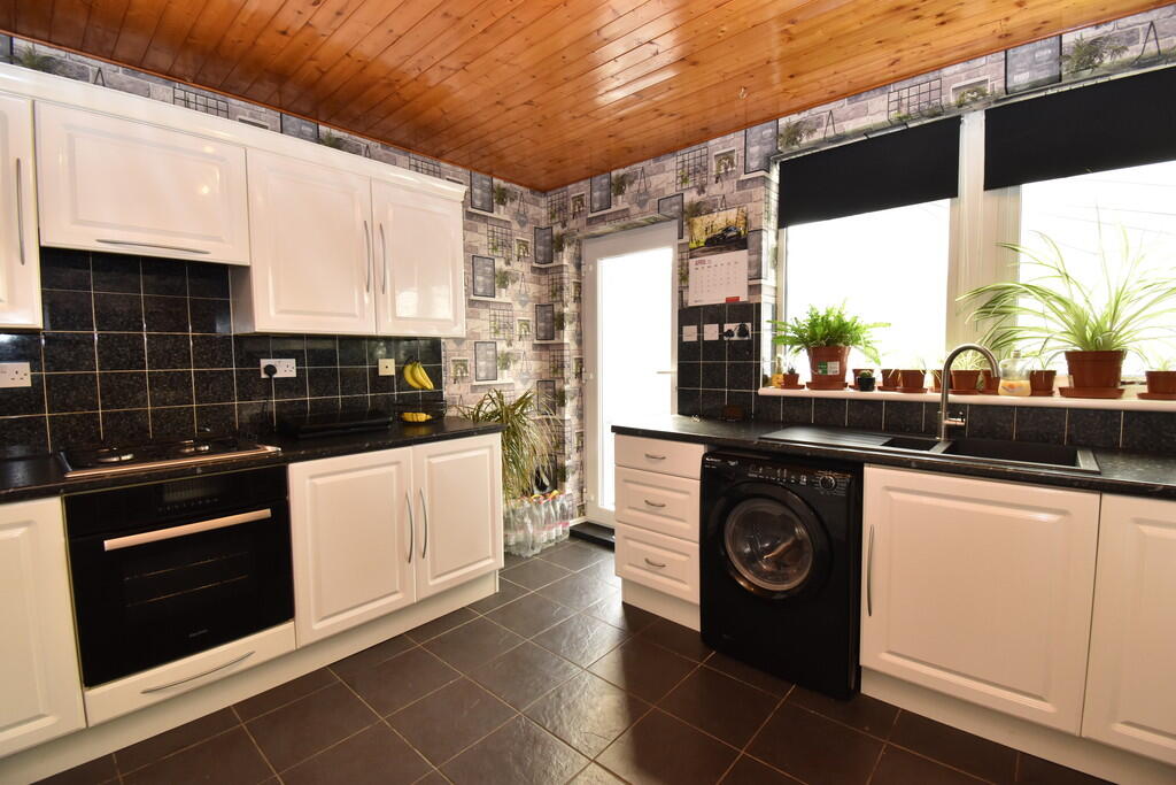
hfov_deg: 100.4
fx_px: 490
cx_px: 588
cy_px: 392
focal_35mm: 15
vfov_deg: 77.3
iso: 800
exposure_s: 1/80
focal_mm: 10
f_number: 7.1
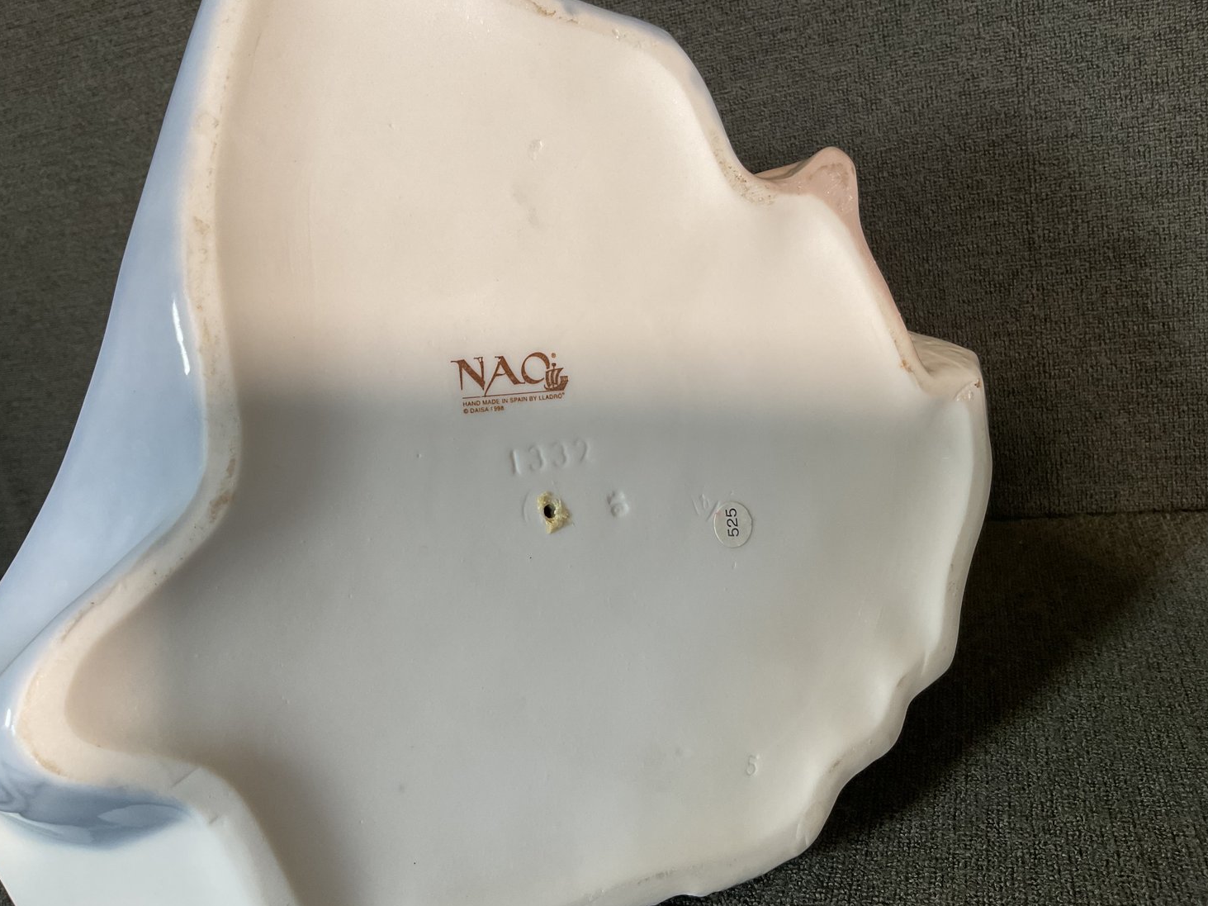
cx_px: 602
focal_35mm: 30
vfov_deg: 46.8
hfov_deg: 60.0
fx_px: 1047
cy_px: 467
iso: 50
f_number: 1.8
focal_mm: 3
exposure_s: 1/60
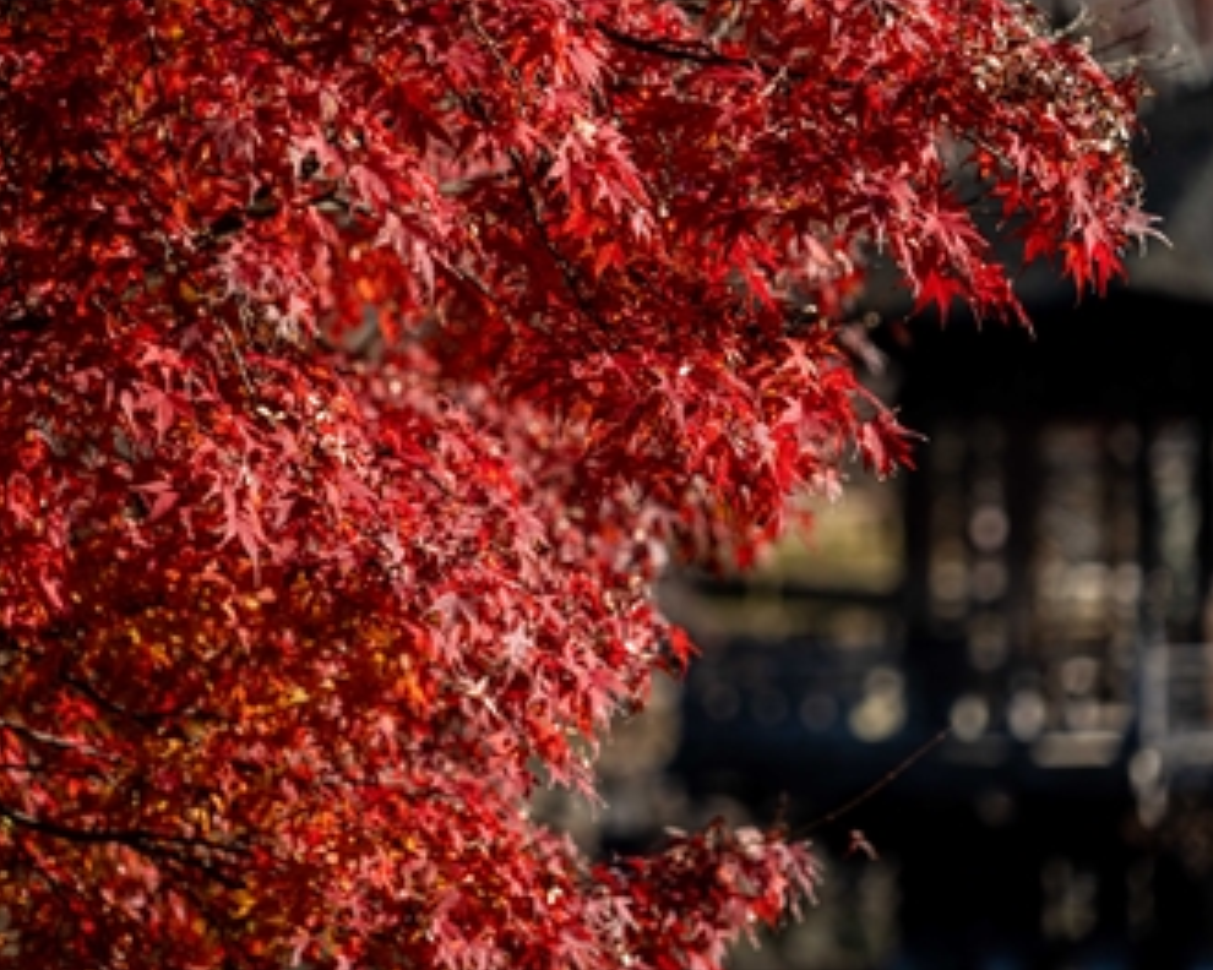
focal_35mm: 249
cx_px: 577
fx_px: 8939
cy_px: 483
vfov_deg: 6.2
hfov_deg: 7.8
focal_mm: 219
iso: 125
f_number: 6.7
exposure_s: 1/250
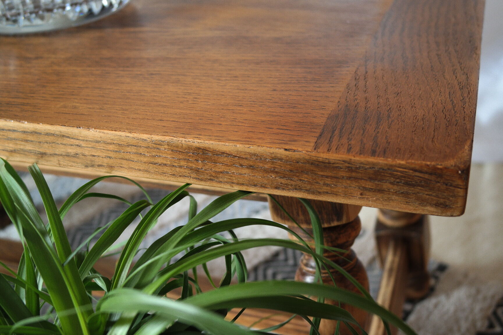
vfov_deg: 31.2
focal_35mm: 43
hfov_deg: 45.4
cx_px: 252
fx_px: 601
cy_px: 168
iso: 200
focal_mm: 28
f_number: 5.6
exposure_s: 1/30
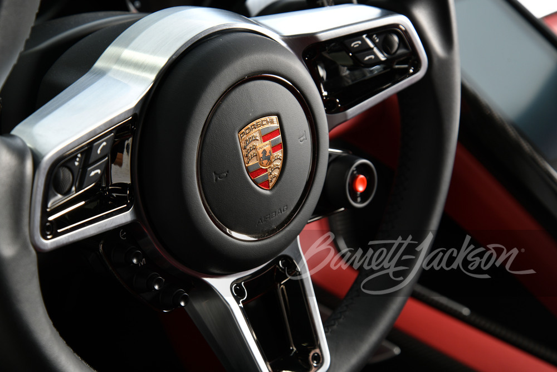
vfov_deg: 16.1
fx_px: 1315
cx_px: 278
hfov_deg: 23.9
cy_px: 186
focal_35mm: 85
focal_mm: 85
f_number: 8
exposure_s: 1/250
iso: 320
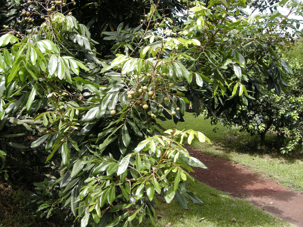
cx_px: 152
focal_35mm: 35
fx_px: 306
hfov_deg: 52.6
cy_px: 114
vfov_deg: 40.7
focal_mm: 7.5
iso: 64
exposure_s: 1/120
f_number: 4.3
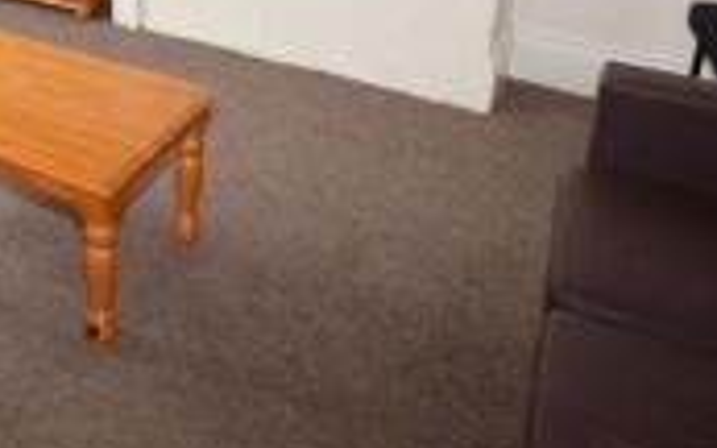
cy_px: -64
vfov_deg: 27.5
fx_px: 820
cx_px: 46
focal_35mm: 42
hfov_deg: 42.5
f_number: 7.1
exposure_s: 1/60
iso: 800
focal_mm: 10
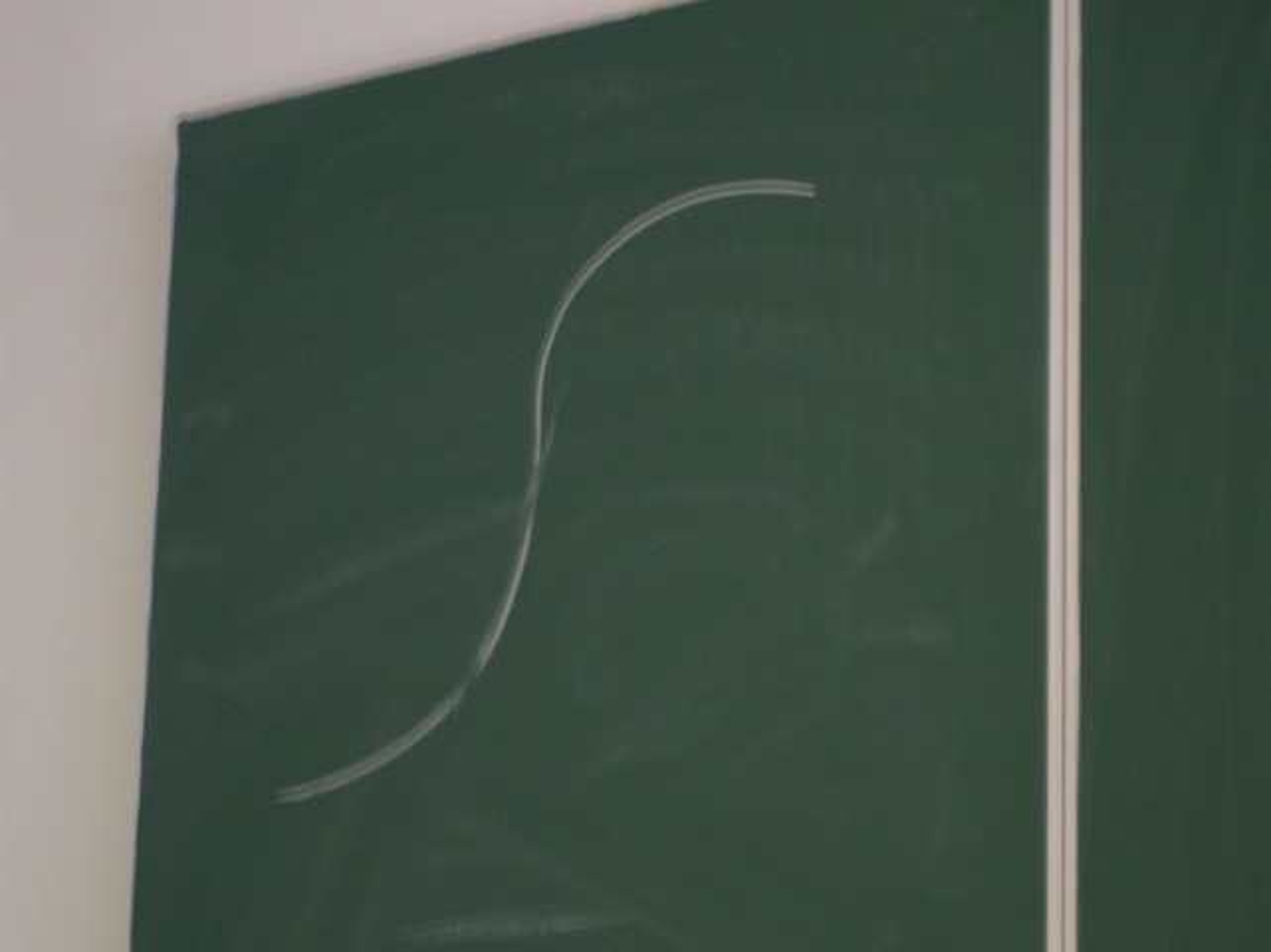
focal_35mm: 114
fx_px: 4183
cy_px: 476
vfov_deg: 13.0
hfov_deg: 17.3
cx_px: 636
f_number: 4.8
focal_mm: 24
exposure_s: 1/8
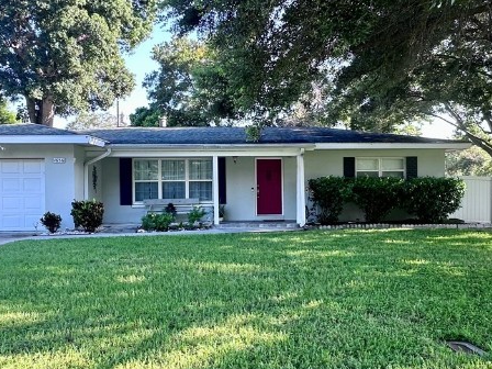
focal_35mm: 32
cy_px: 192
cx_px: 268
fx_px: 455
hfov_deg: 56.7
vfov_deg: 44.2
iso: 40
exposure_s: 1/103
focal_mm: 2.22
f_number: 2.2
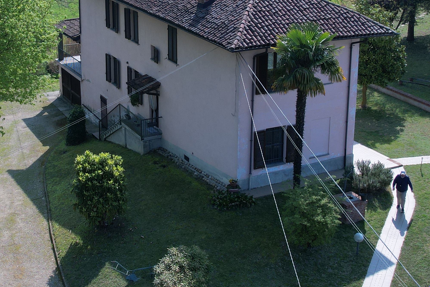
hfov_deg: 33.2
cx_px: 152
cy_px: 78
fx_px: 717
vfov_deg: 22.5
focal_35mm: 60
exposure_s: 1/1600
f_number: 2.8
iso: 100
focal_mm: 8.38
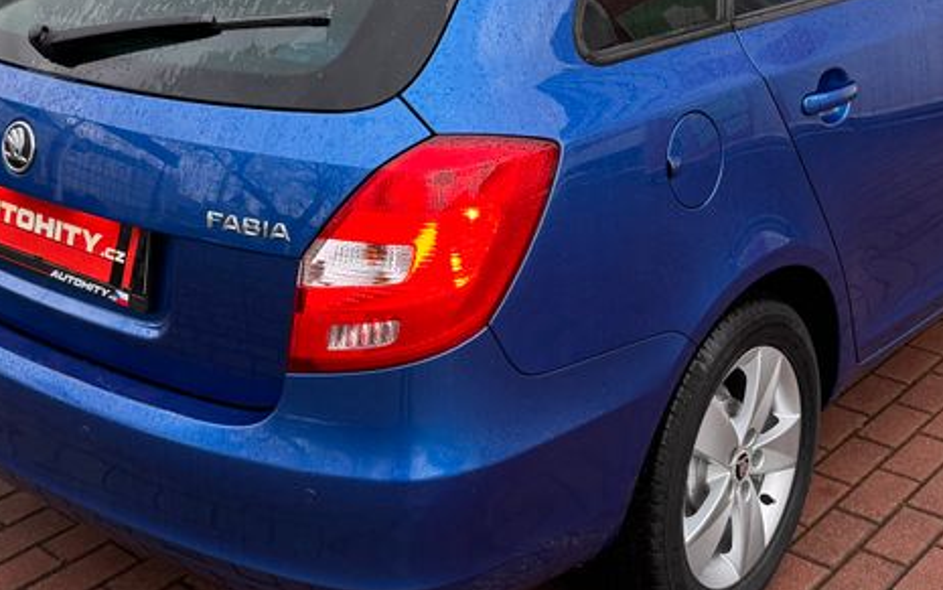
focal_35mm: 56
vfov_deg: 22.7
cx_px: 408
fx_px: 1440
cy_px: 87
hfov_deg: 36.2
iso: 200
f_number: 1.78
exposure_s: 1/78
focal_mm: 6.86
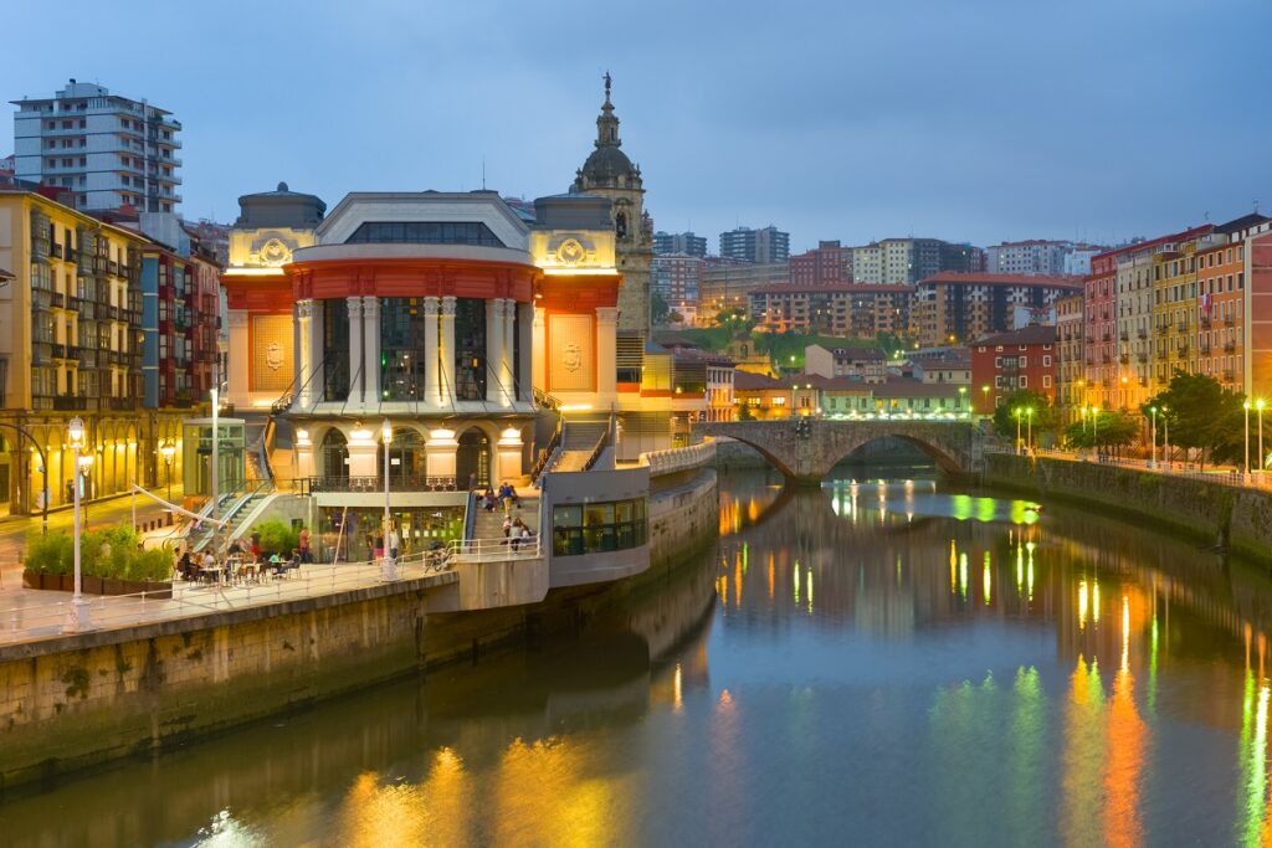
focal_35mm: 50
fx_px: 1767
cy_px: 424
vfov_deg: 27.0
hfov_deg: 39.6
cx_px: 636
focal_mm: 50
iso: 100
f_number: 5.6
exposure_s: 4
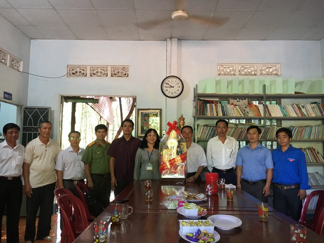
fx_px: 271
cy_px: 122
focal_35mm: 29
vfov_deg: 48.2
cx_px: 162
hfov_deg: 61.7
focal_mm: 4.15
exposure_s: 1/33
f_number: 2.2
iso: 200
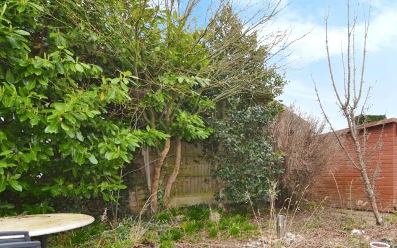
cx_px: 310
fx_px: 290
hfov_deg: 63.6
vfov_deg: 44.5
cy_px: 191
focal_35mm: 27
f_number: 8
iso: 280
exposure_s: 1/60
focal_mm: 11
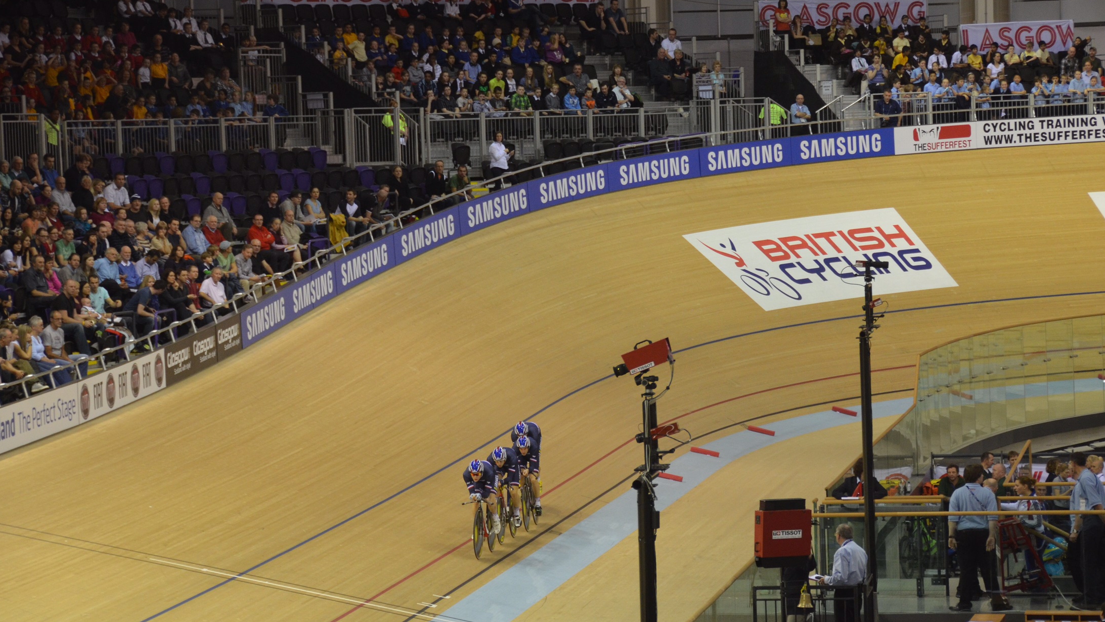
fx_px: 4248
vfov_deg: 8.4
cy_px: 309
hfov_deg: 14.8
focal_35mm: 145
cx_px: 611
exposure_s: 1/250
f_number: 5
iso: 800
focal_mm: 82
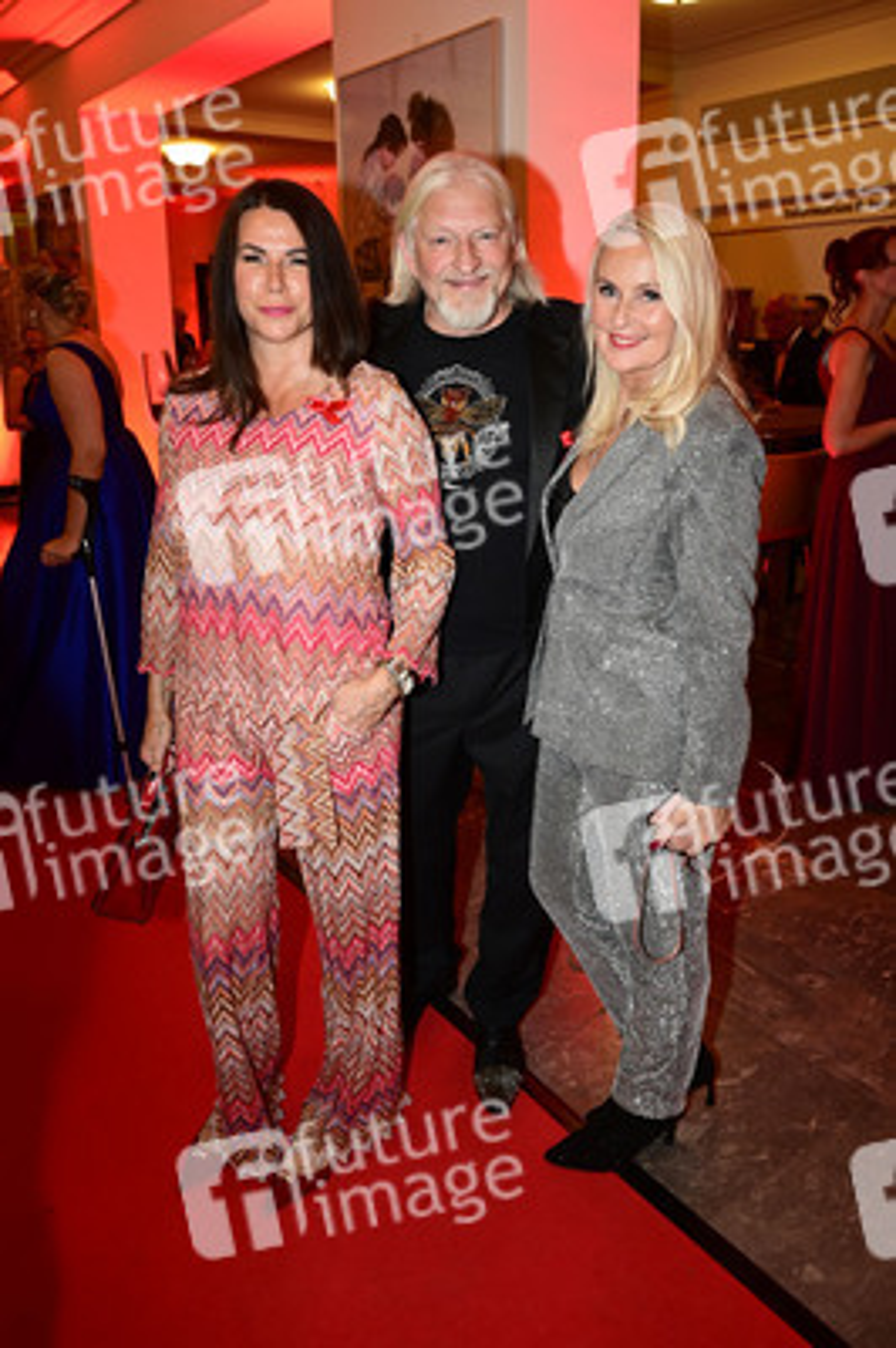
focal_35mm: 24
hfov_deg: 53.1
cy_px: 674
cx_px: 448
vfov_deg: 73.8
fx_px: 897
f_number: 5.6
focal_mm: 24
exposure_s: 1/160
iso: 1600
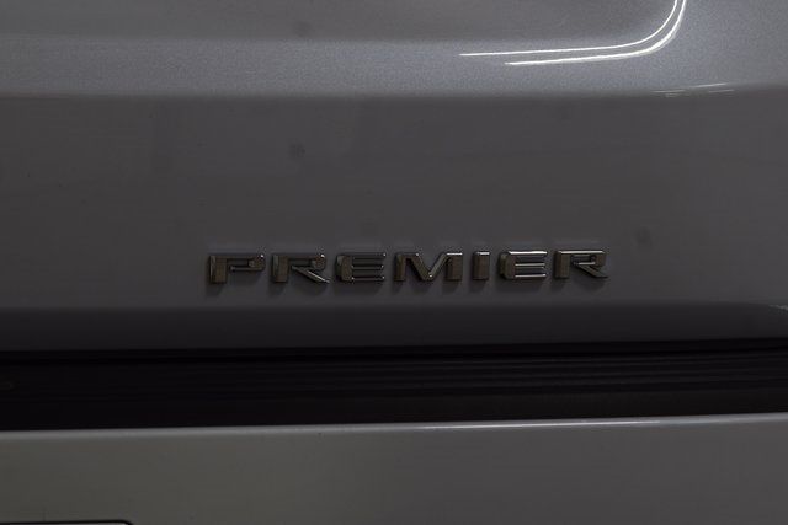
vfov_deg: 13.0
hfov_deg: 19.5
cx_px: 394
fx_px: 2299
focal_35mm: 105
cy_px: 262
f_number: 7.1
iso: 400
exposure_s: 1/30
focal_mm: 70
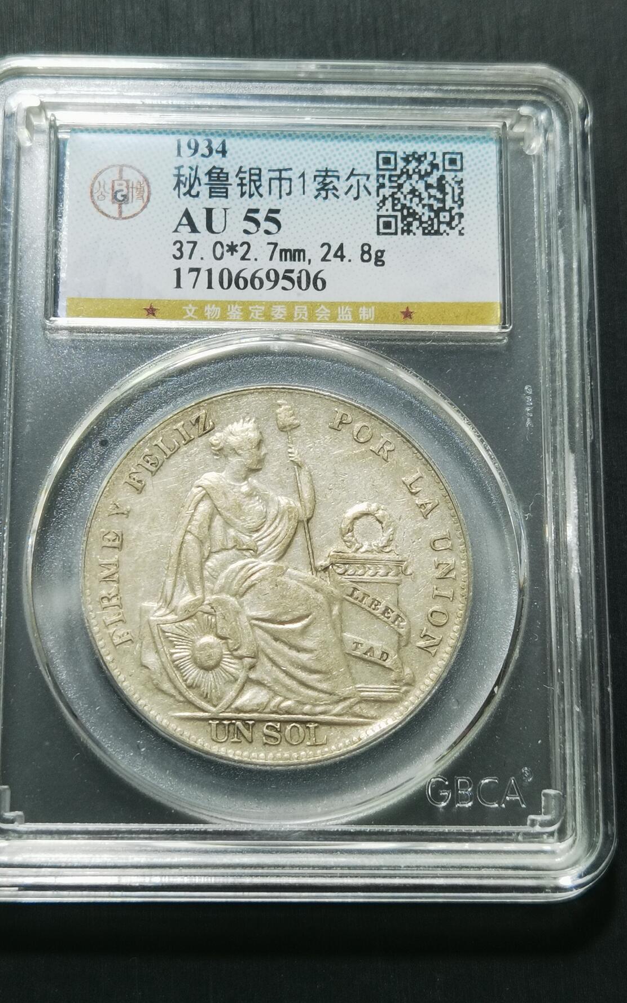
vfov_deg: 28.2
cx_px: 290
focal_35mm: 73
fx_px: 1995
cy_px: 496
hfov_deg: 17.9
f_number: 1.9
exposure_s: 1/100
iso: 80
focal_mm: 6.67
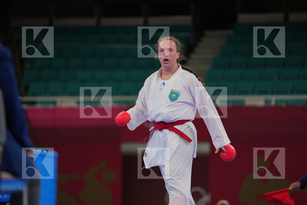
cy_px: 102
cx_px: 154
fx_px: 1705
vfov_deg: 6.9
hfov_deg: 10.3
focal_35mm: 200
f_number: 2.8
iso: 500
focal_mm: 200
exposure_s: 1/1000
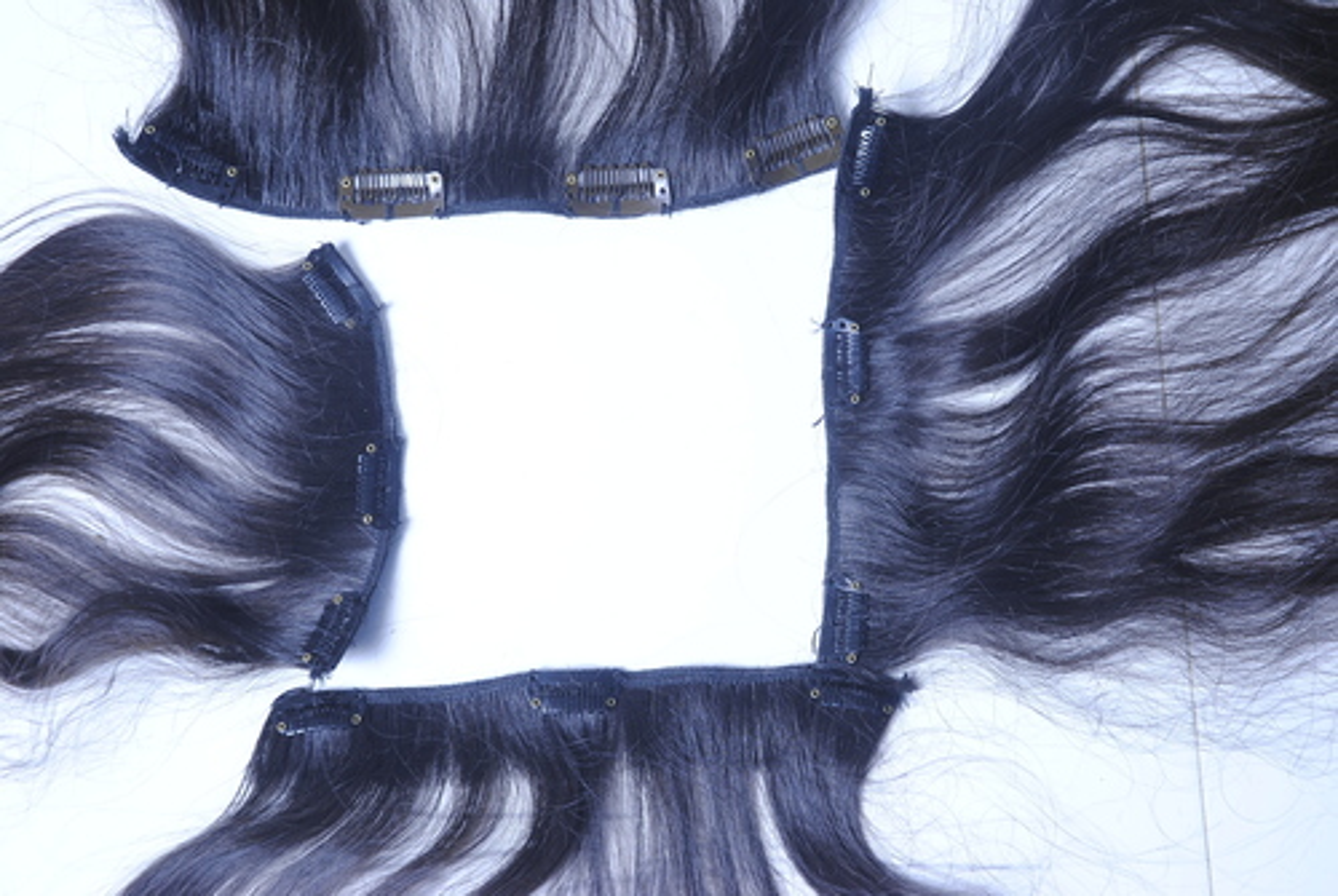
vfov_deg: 17.6
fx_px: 2903
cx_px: 669
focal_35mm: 78
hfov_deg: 26.0
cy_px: 448
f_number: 5.6
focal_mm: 52
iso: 100
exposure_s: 1/125
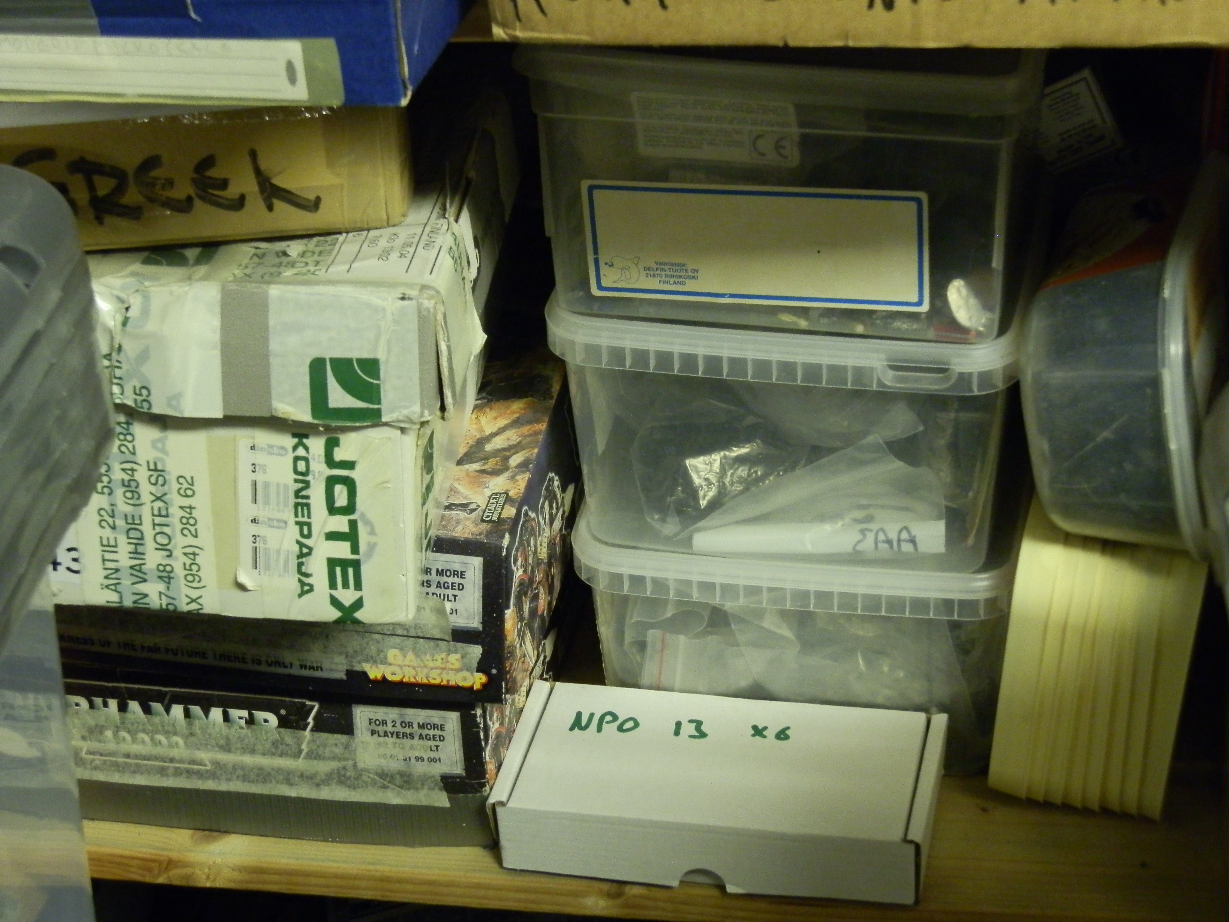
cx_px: 614
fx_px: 2166
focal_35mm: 61
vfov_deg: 24.0
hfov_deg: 31.7
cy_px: 461
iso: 400
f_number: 3.7
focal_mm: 10.99
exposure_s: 1/8
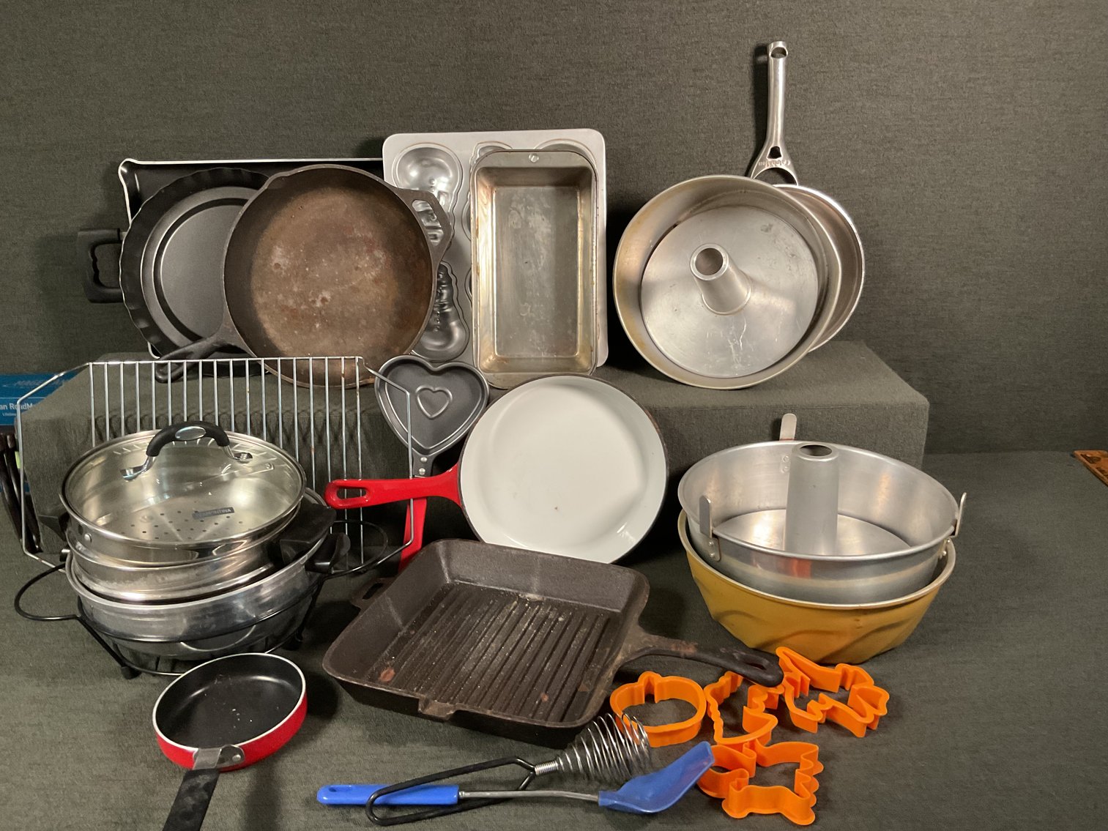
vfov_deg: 48.2
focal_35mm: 29
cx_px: 554
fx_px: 928
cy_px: 416
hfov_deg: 61.7
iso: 250
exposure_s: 1/40
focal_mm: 3
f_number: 1.8
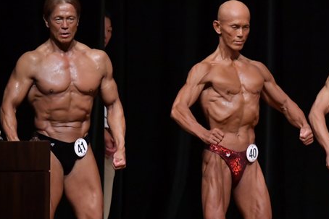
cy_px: 161
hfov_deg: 4.2
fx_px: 4447
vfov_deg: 2.8
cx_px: 178
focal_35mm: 487
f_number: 5.6
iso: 5000
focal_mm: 190
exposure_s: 1/400
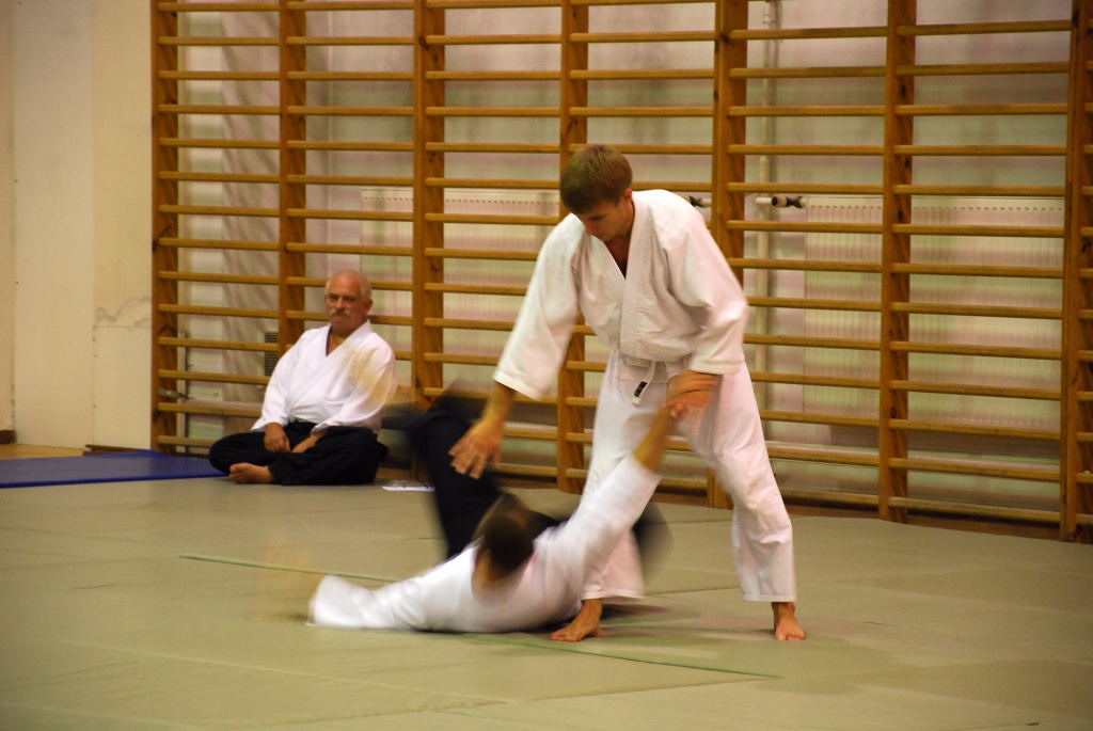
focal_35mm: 158
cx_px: 546
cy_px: 366
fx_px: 4787
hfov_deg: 13.0
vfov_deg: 8.7
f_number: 5.6
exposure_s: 1/25
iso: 800
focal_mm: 105
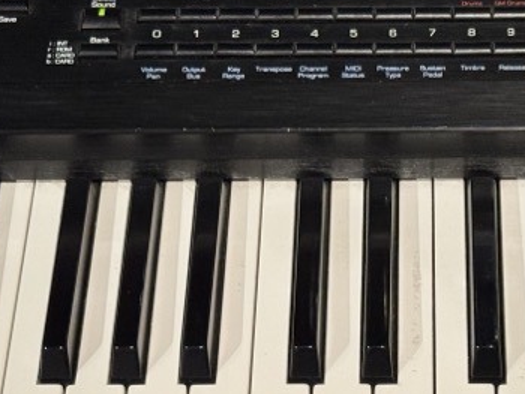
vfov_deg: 10.8
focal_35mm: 137
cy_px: 198
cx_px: 416
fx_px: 2079
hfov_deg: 14.3
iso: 250
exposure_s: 1/60
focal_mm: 6.76
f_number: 1.78
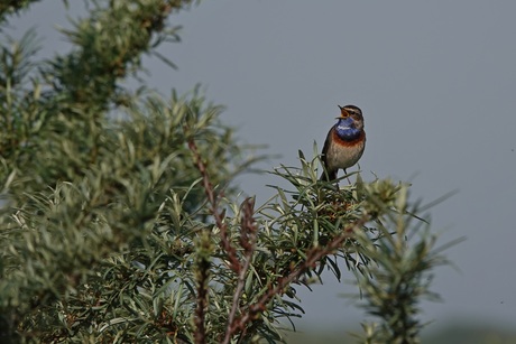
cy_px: 172
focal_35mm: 541
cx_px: 258
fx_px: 7756
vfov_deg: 2.5
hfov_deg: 3.8
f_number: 5.6
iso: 100
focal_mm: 198.21
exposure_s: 1/1000
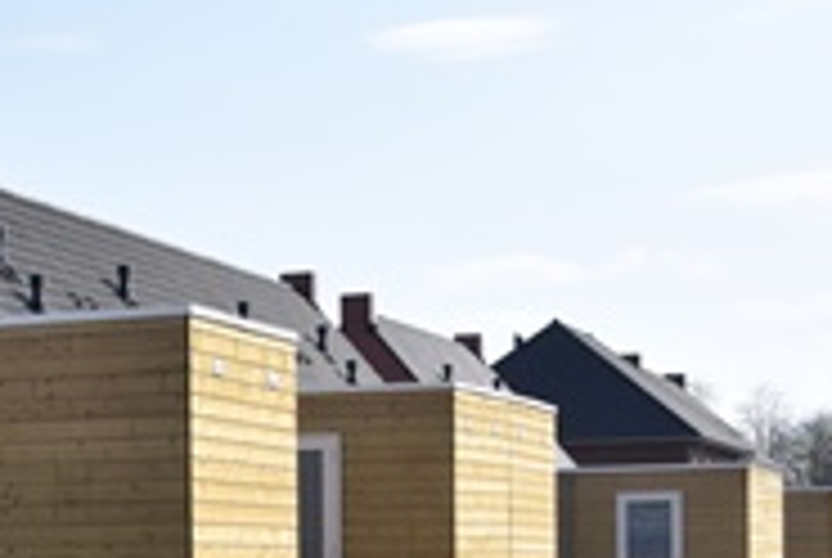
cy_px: 587
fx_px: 2372
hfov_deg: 19.1
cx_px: -90
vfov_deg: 13.2
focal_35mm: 102
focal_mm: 23
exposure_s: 1/400
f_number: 10
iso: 200
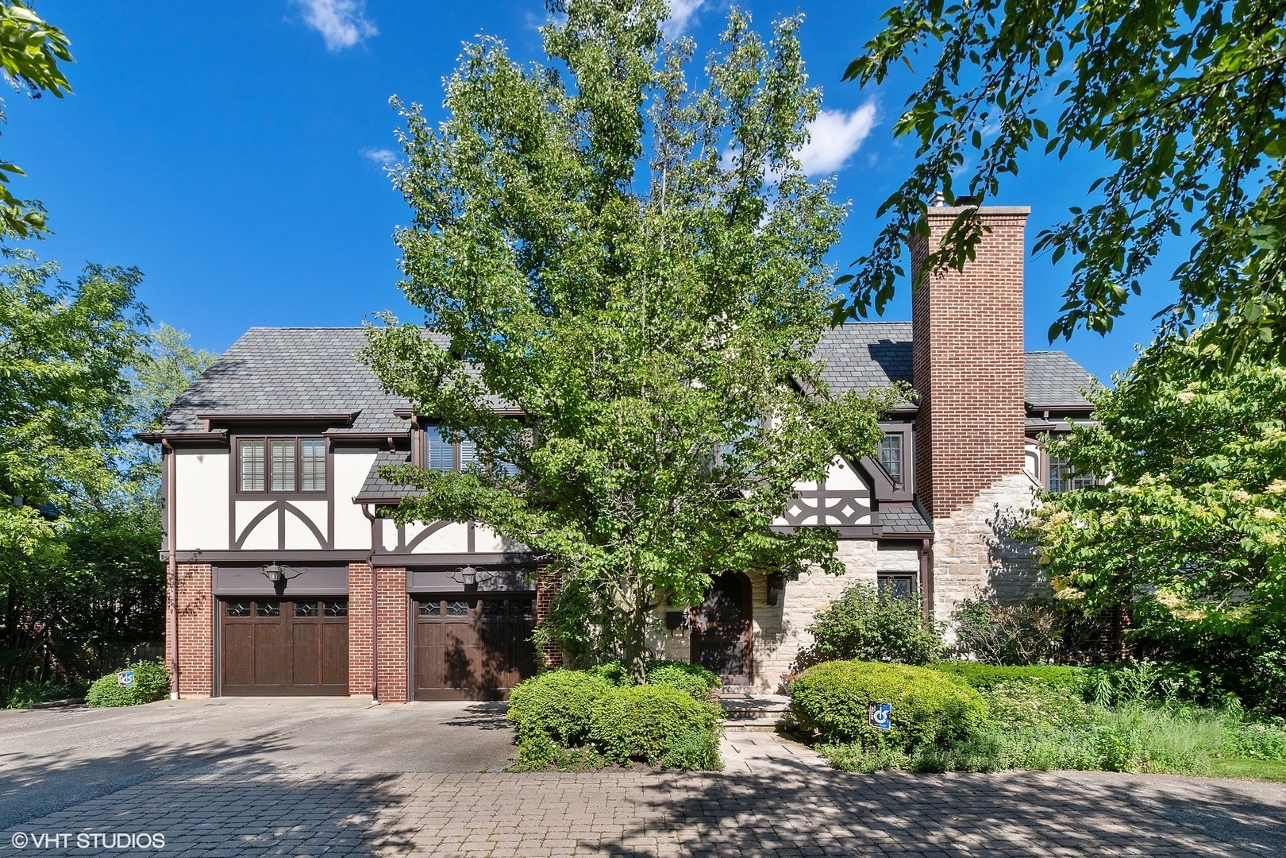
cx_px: 643
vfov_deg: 77.3
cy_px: 429
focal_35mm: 15
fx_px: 536
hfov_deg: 100.4
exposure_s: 1/1000
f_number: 10
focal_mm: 10
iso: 200
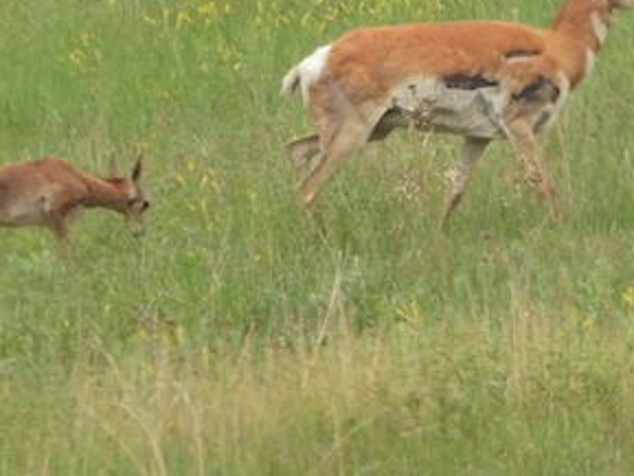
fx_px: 50131
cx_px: 437
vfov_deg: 0.5
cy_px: -55
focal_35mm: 2736
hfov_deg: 0.7
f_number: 5.6
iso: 400
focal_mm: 196
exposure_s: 1/500
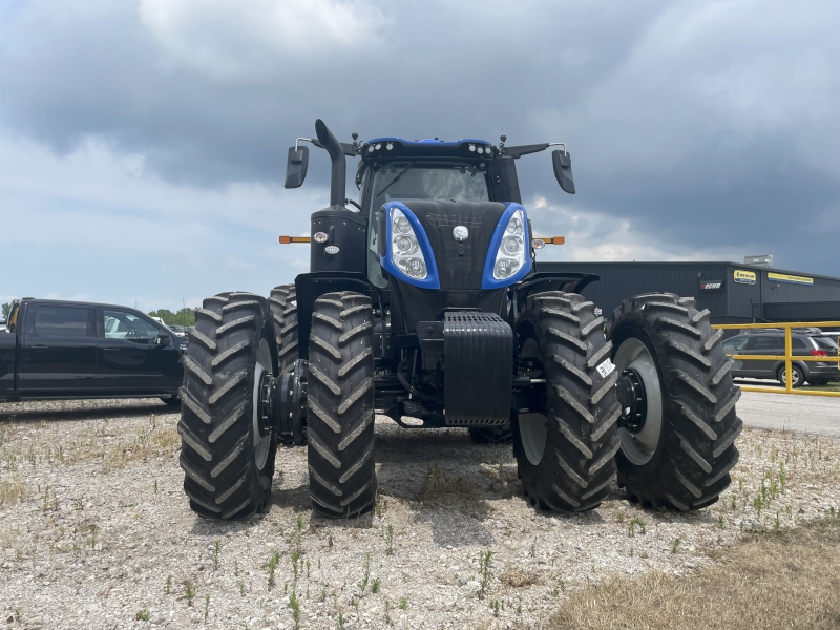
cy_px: 315
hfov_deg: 67.3
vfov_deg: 53.1
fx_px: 631
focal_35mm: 26
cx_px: 420
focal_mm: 4.2
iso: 32
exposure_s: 1/3401
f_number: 1.6
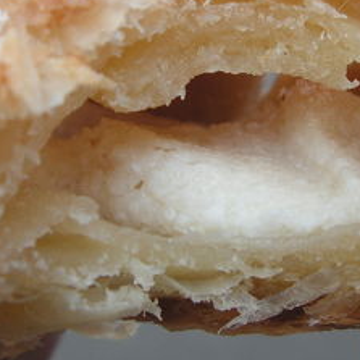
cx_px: 226
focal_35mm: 98
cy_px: 112
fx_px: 1153
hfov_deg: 17.7
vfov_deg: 17.7
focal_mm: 6.3
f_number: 3.3
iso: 50
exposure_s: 1/180
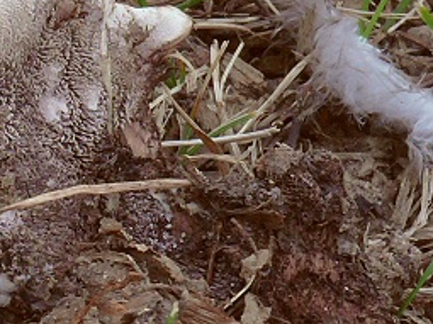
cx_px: -216
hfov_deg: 10.8
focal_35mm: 176
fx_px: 2200
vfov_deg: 8.4
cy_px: 199
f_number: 11
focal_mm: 11.8
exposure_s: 8
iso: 100
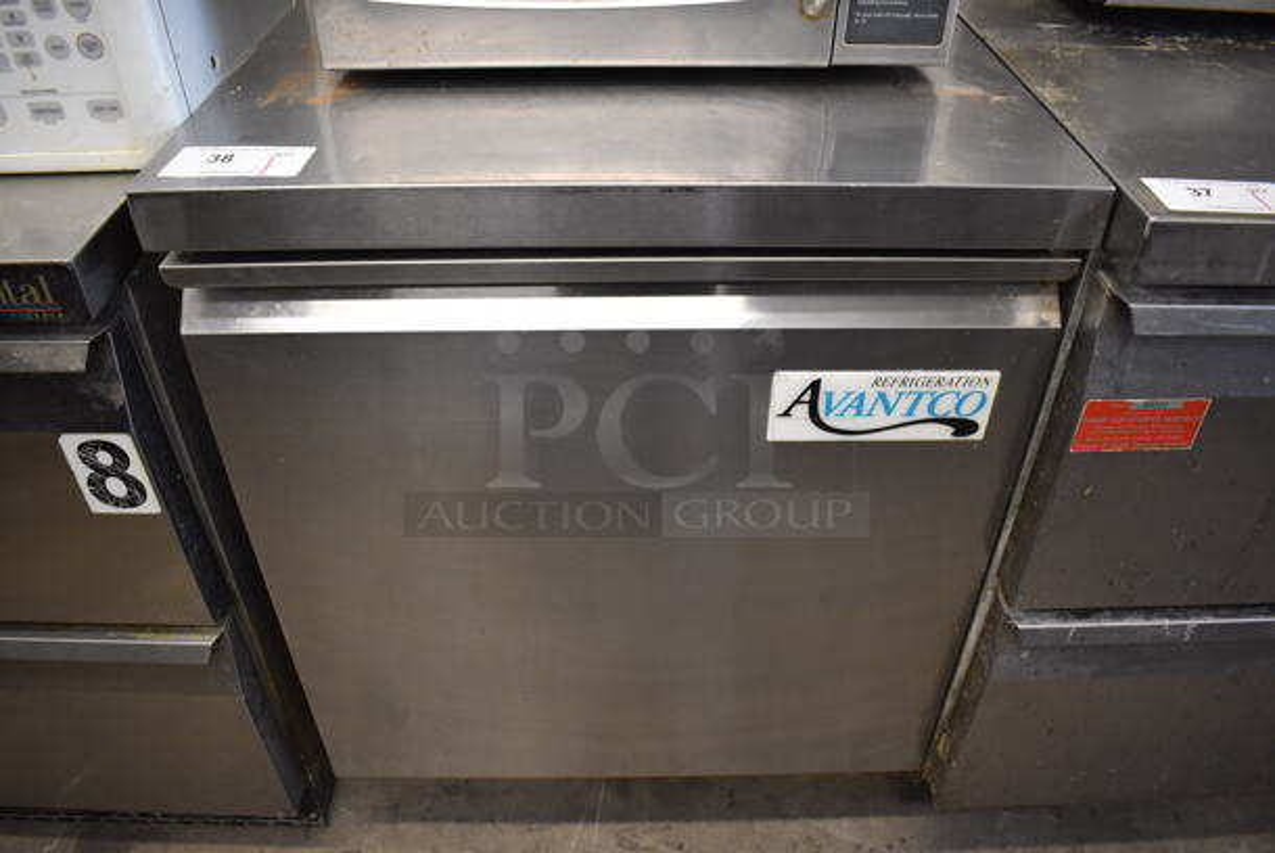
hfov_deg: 67.3
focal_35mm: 27
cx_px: 638
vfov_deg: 48.0
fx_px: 957
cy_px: 426
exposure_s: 1/125
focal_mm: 18
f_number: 3.5
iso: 1600
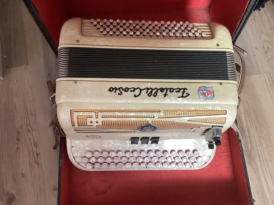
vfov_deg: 45.4
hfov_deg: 58.4
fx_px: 245
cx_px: 137
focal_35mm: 31
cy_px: 102
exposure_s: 1/60
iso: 200
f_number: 2.4
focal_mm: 3.3
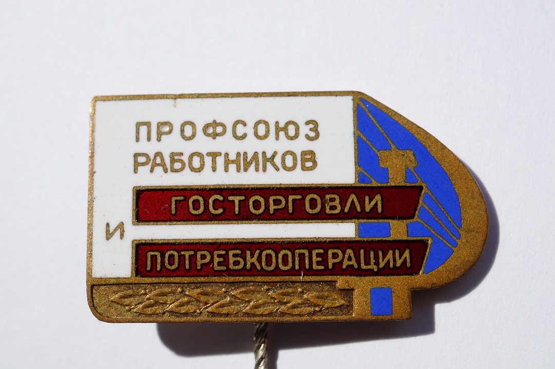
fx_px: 693
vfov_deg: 29.8
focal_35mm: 45
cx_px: 278
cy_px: 184
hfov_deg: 43.6
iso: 100
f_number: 13
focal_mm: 30
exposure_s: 1/250
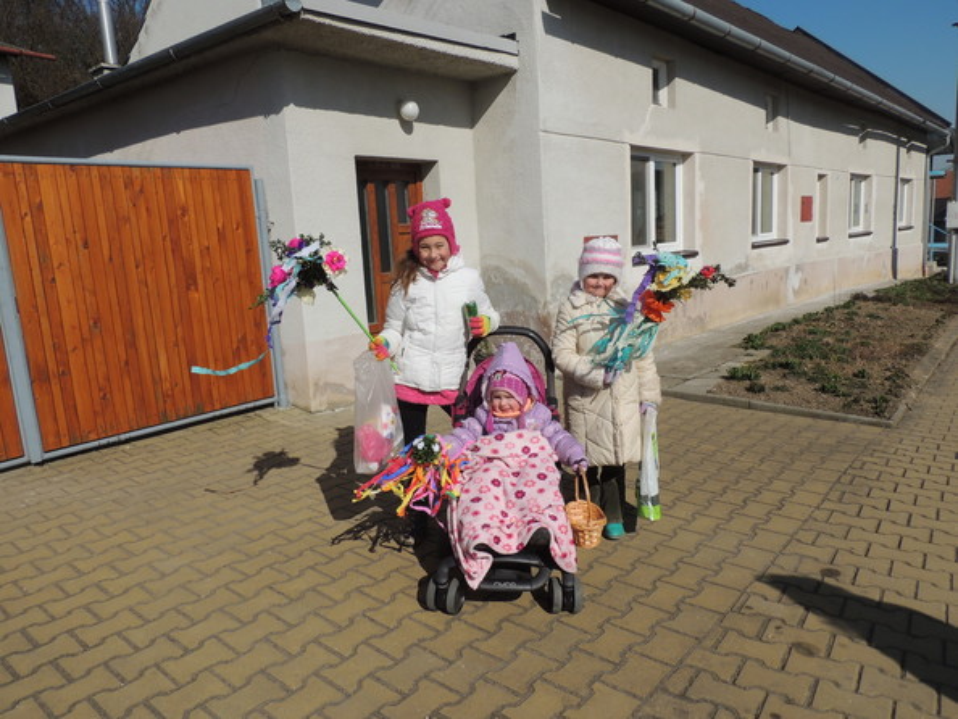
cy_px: 360
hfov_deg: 71.6
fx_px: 664
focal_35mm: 24
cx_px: 479
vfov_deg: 56.9
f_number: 4.7
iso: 100
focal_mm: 4.3
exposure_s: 1/1250
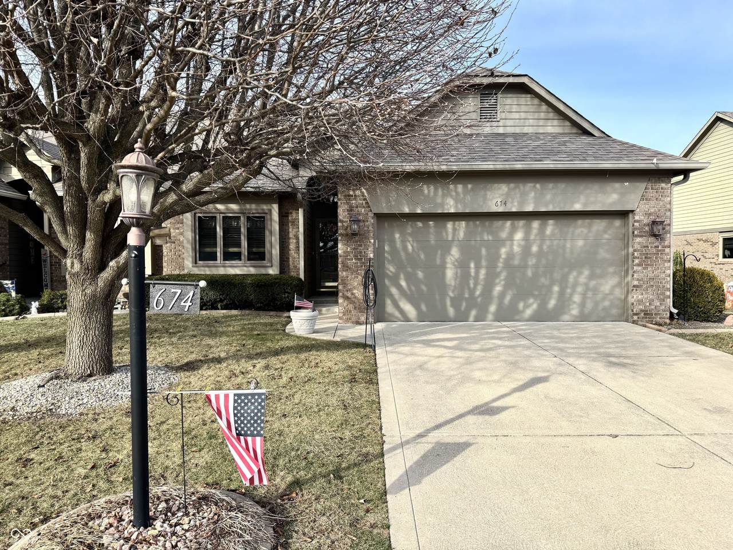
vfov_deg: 56.8
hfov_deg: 71.6
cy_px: 275
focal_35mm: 24
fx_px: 508
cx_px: 366
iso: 80
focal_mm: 6.76
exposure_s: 1/1869
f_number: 1.78
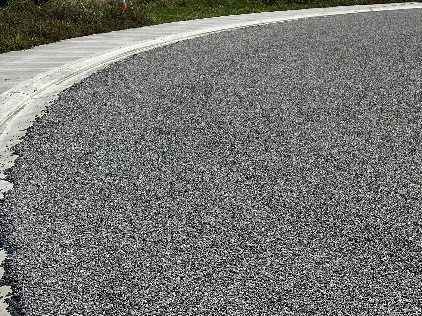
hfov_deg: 35.5
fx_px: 597
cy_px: 40
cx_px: 413
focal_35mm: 49
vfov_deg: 28.7
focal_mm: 6.86
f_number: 1.78
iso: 80
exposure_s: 1/10753
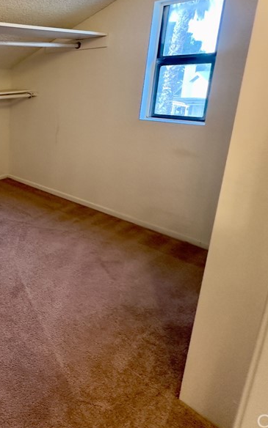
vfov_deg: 68.8
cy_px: 150
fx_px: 304
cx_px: -51
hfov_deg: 36.9
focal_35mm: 26
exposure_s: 1/60
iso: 500
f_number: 2.2
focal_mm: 2.22
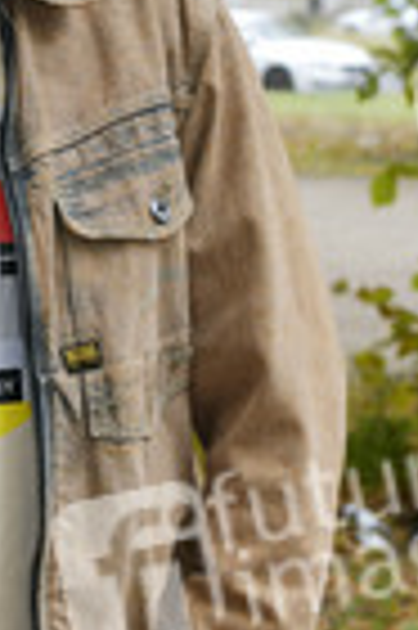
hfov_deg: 8.1
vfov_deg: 12.4
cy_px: 324
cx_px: -126
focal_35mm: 166
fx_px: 2898
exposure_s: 1/200
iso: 250
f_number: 6.3
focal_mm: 58
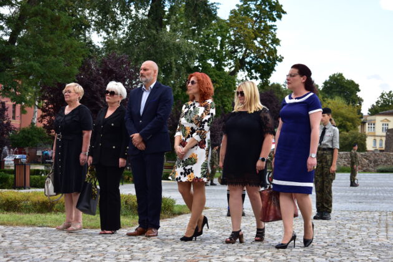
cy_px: 131
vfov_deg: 16.6
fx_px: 901
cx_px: 196
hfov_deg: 24.6
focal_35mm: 82
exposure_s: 1/200
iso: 200
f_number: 5.6
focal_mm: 55
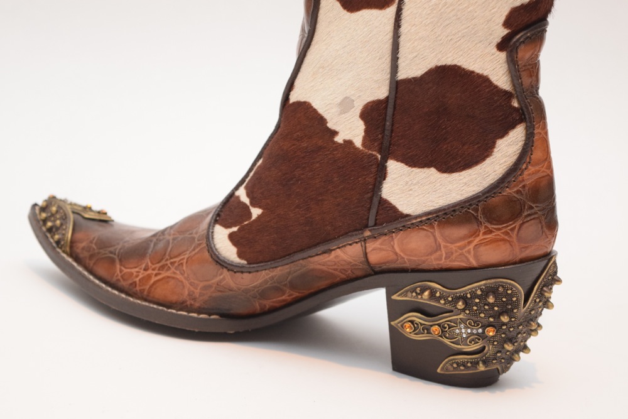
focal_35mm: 82
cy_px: 210
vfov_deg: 16.6
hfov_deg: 24.6
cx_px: 314
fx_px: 1439
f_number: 5.6
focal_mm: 55
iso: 1400
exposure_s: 1/60
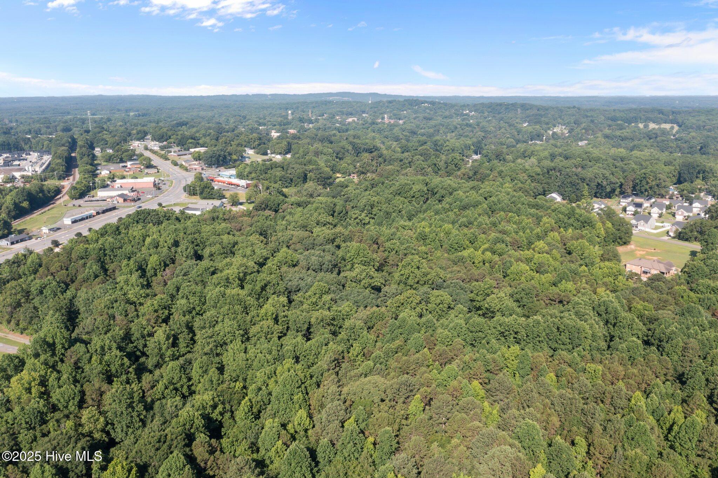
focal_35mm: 28
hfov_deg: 65.5
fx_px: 558
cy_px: 239
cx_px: 359
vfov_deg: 46.4
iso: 100
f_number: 5
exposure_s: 1/400
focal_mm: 10.26
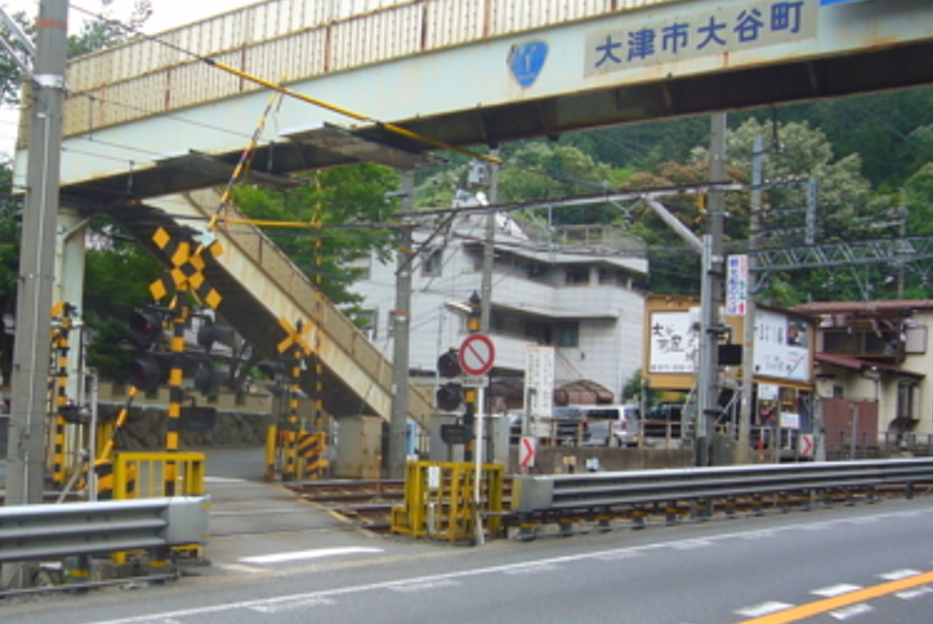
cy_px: 432
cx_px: 334
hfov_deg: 39.2
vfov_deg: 26.8
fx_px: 1297
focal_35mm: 50
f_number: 2.9
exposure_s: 1/500
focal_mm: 4.9
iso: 80
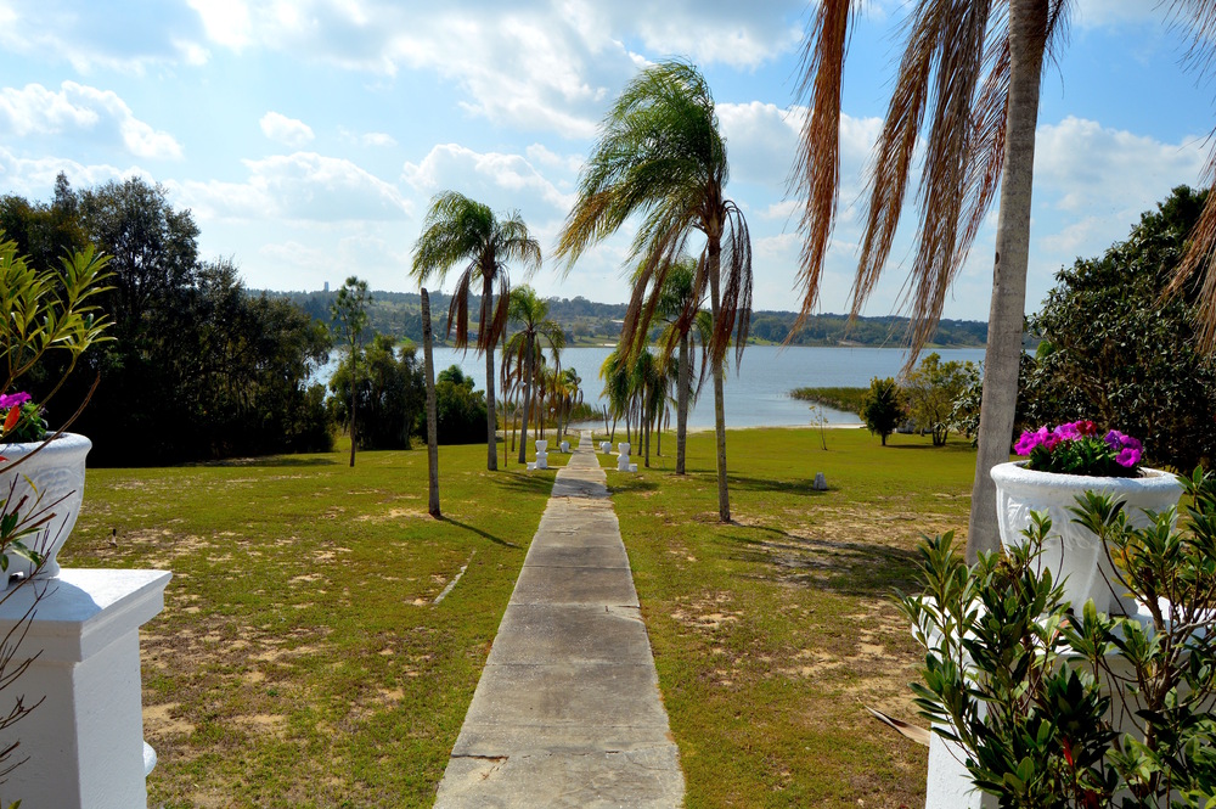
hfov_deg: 67.4
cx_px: 608
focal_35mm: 27
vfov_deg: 47.9
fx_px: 911
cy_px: 404
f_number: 9
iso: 100
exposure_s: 1/320
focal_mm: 18
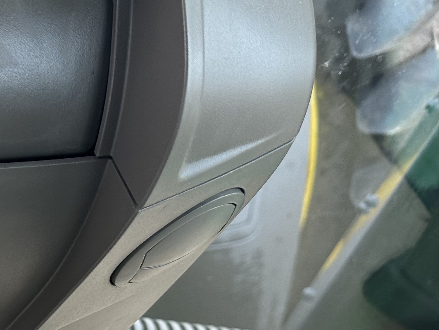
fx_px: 1002
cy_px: 395
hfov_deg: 21.0
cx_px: -218
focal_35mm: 79
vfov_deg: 17.8
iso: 80
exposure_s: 1/121
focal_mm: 6.86
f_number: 1.78
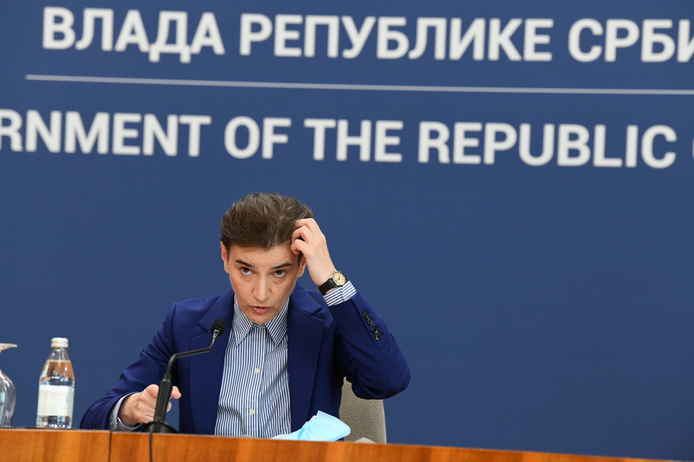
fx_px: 3855
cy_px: 231
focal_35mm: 200
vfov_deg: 6.9
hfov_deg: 10.3
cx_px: 347
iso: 2500
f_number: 5
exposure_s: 1/250
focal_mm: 200
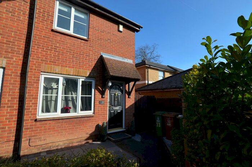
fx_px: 115
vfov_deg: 71.8
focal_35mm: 16
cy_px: 84
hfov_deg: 95.1
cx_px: 126
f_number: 8
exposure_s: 1/250
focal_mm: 11
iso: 140
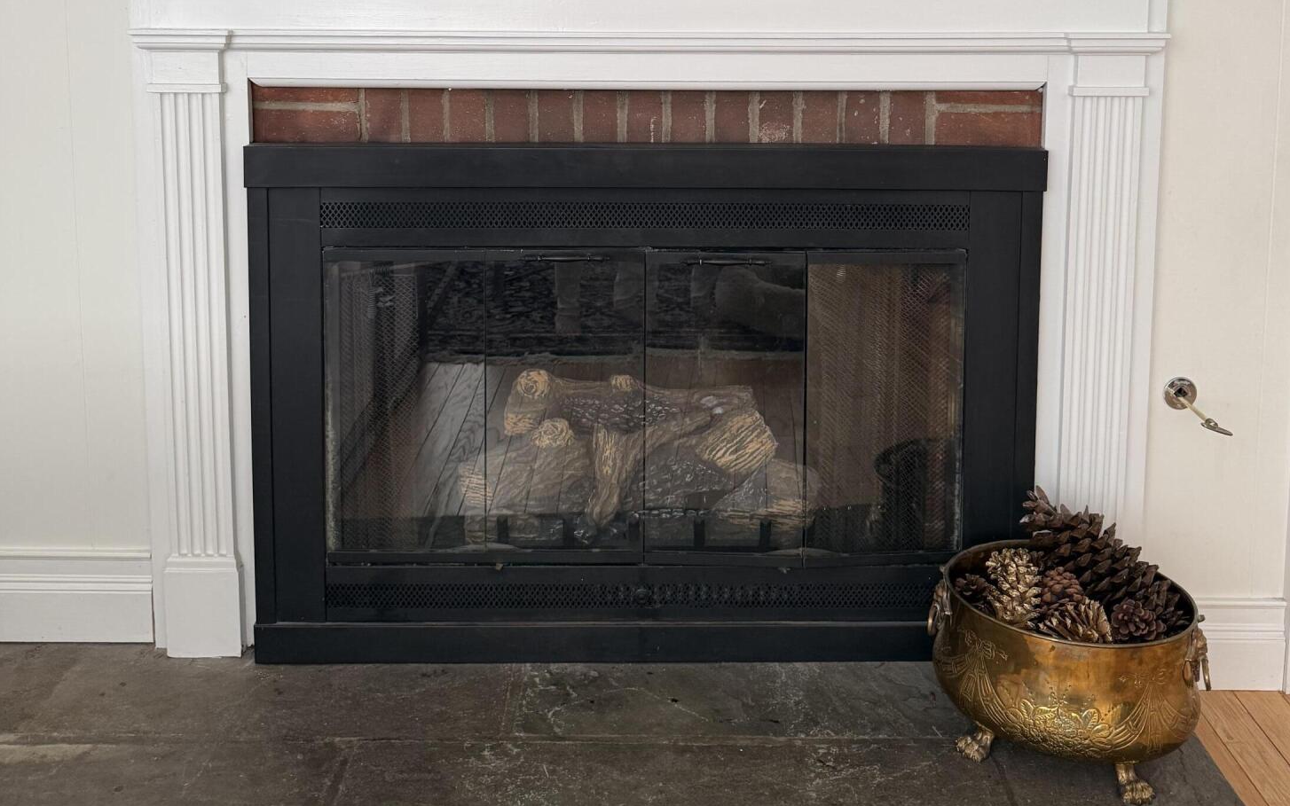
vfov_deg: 34.6
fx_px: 1231
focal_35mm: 35
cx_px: 650
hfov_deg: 55.3
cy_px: 106
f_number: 1.78
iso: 160
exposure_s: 1/120
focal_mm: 6.76
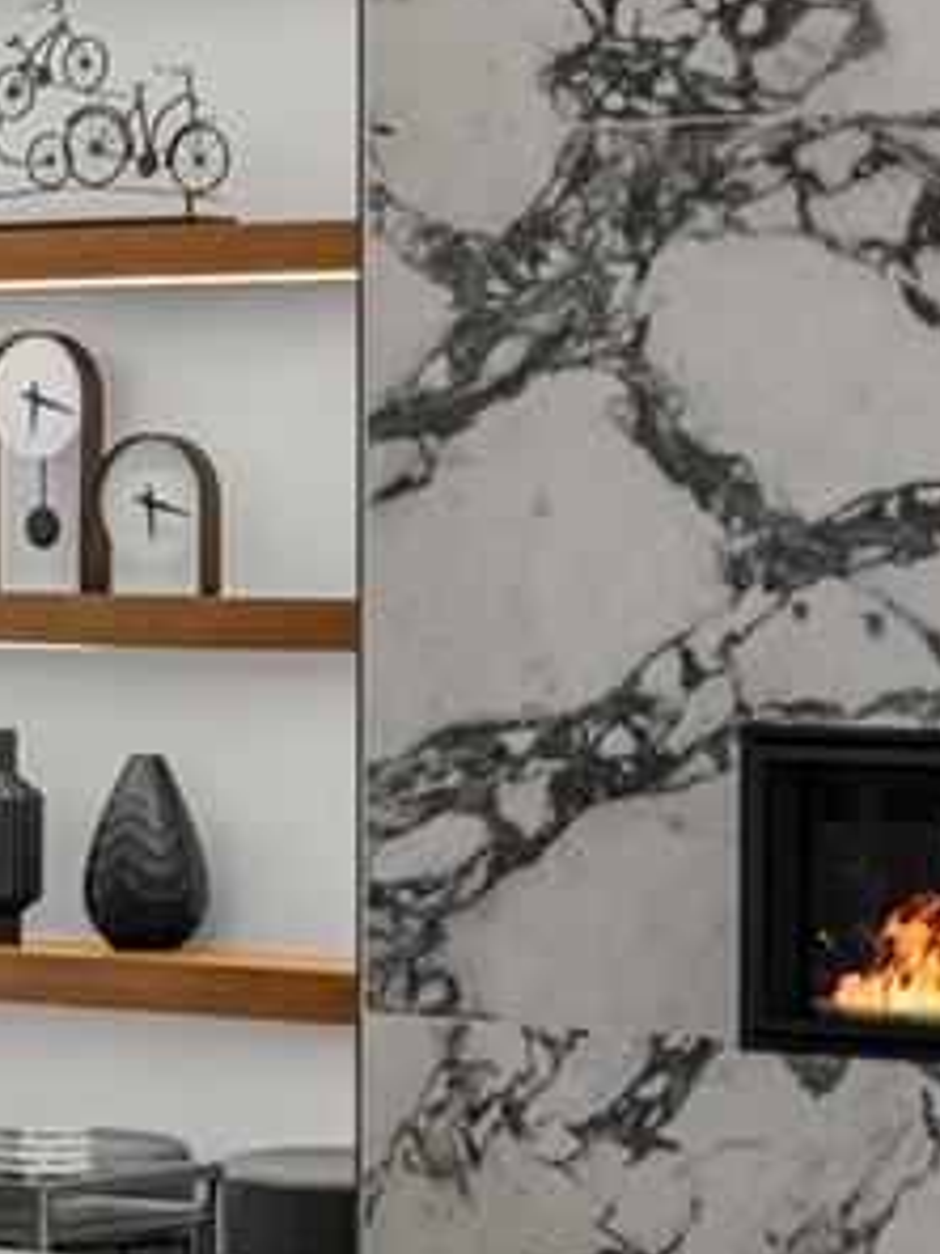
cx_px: -699
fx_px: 6010
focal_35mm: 166
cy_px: 538
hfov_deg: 8.6
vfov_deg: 11.9
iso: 400
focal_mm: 50
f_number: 8
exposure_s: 1/8
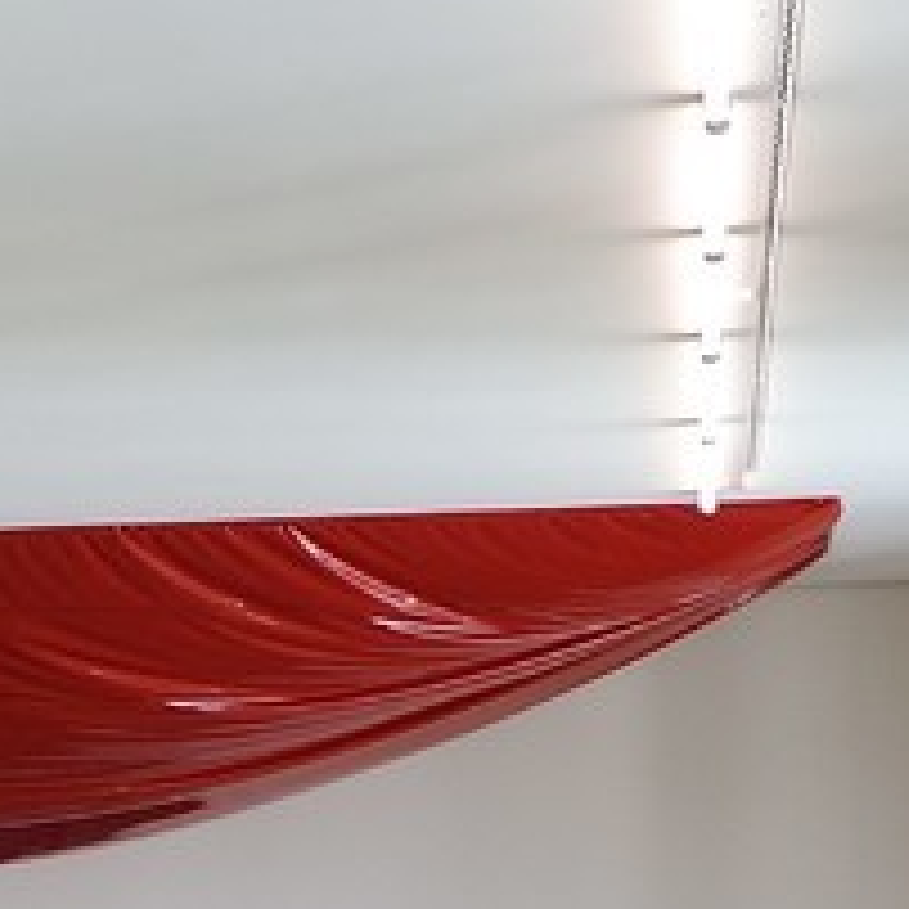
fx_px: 5793
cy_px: 1130
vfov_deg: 8.9
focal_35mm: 195
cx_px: -2092
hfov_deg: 7.5
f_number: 6.3
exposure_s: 1/60
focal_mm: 29
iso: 400
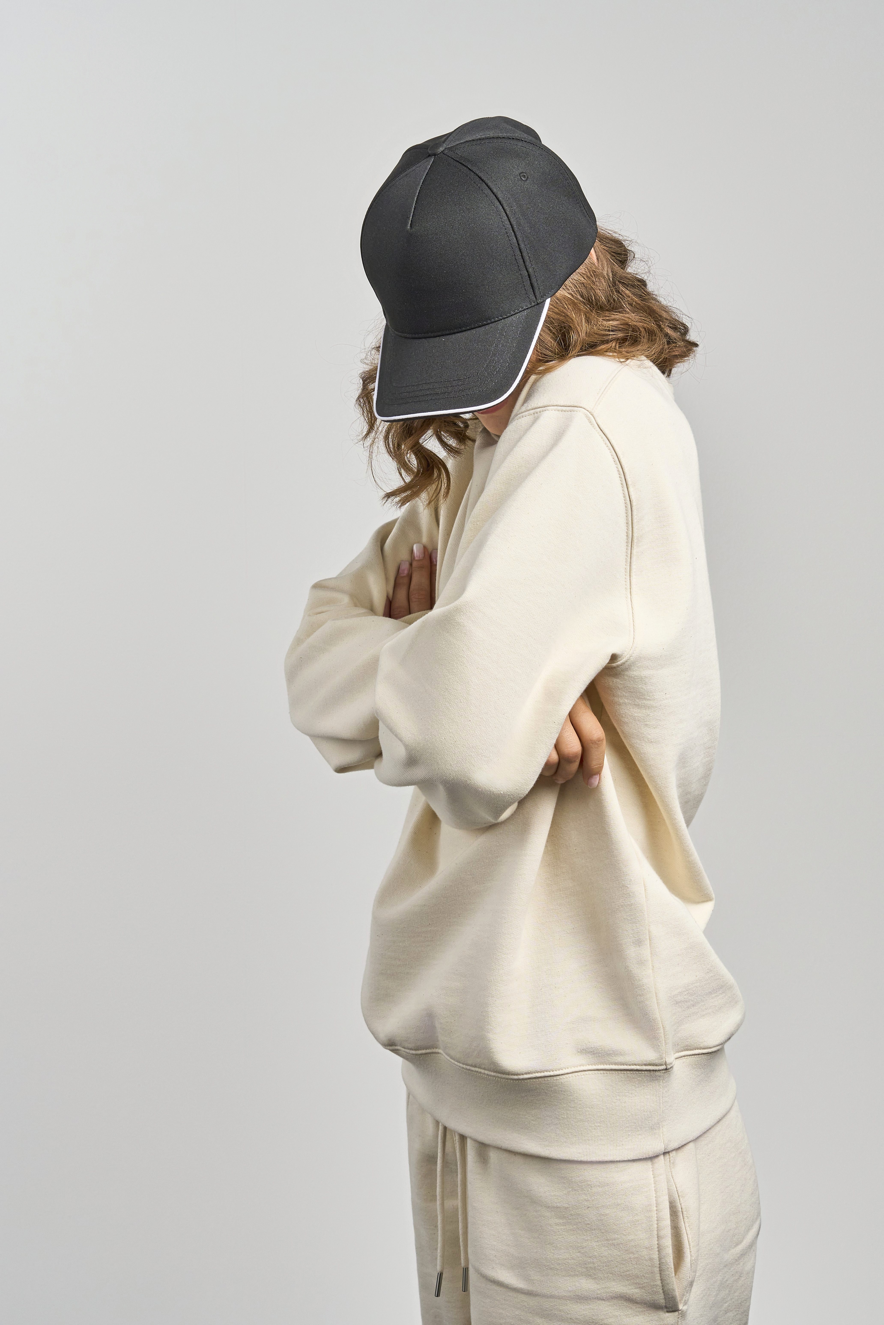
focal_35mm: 75
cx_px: 442
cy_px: 662
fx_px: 2762
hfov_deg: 18.2
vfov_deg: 27.0
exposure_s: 1/160
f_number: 9
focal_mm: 50
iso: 320
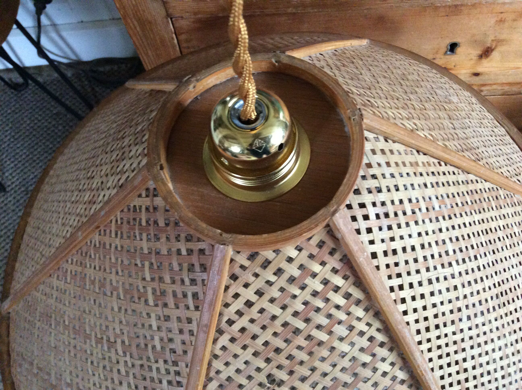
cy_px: 195
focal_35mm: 32
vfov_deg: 44.1
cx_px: 261
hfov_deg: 56.9
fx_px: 482
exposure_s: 1/17
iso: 320
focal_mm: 3.3
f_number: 2.4
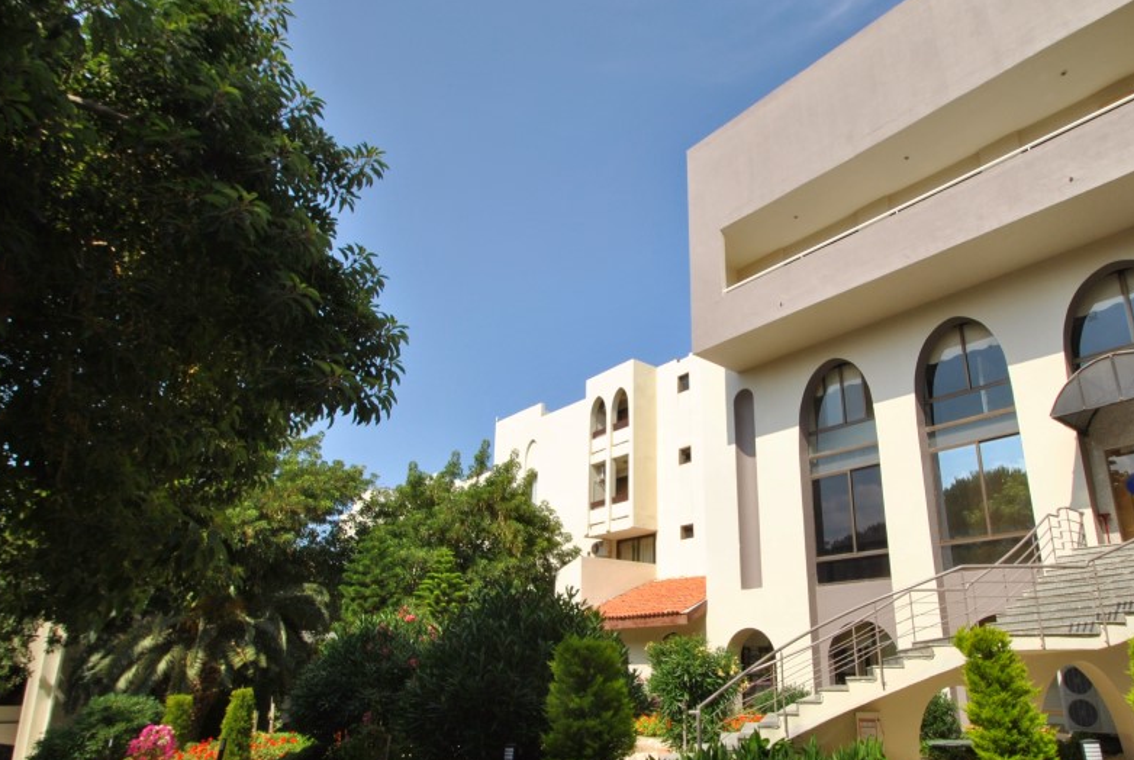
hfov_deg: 77.7
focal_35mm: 22
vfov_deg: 57.0
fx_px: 694
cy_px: 455
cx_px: 674
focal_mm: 10
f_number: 10
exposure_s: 1/200
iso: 100
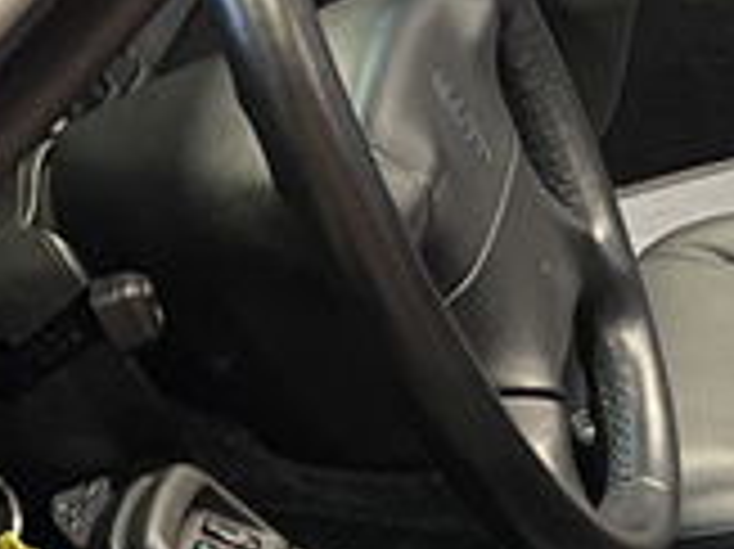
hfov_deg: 10.6
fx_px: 3327
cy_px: 279
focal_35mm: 157
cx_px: 1833
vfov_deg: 9.4
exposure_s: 1/50
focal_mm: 5.1
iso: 200
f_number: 1.6
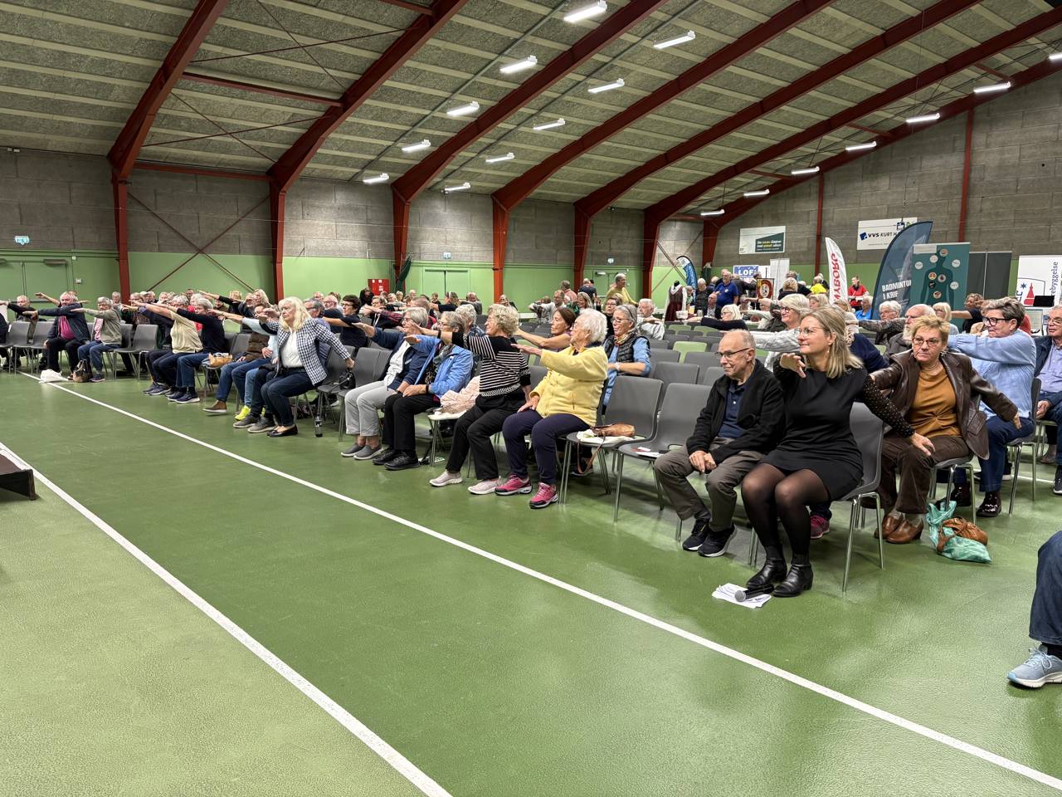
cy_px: 398
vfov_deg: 53.1
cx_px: 531
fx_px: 798
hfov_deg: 67.3
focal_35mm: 26
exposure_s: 1/50
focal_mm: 5.96
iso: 160
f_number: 1.6
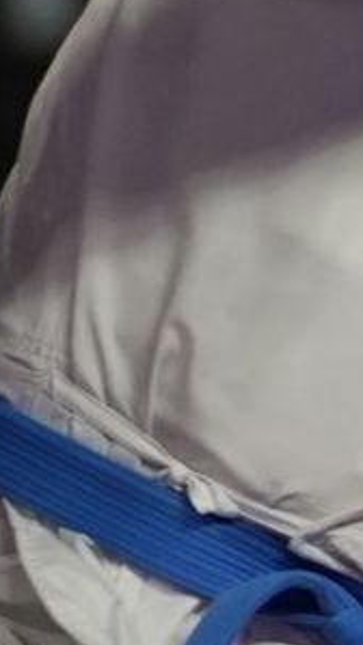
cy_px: -427
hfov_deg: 0.7
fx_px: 27933
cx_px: -393
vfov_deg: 1.3
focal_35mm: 1631
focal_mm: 173
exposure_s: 1/1000
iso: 800
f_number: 2.8
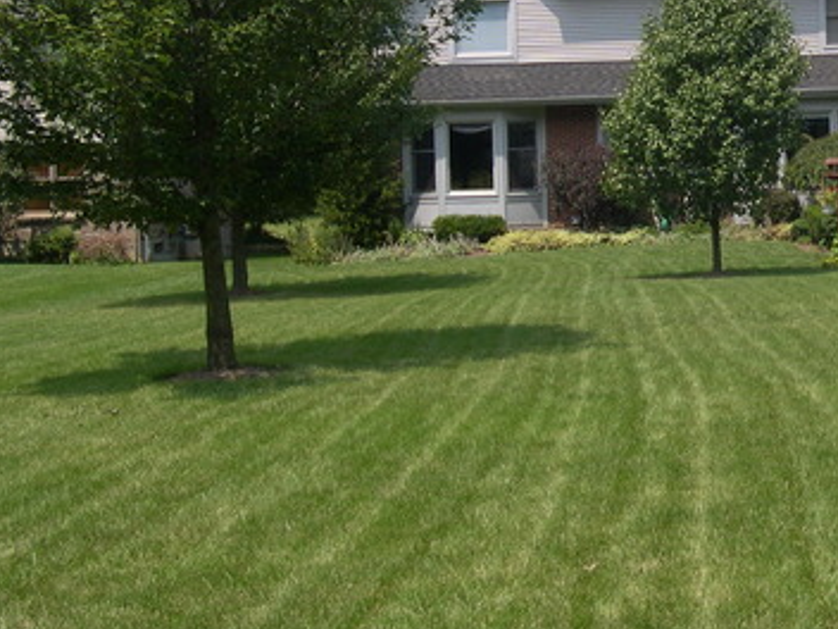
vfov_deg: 20.9
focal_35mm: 69
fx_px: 1670
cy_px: 62
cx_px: 733
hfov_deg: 27.3
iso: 100
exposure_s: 1/162
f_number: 7.6
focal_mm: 8
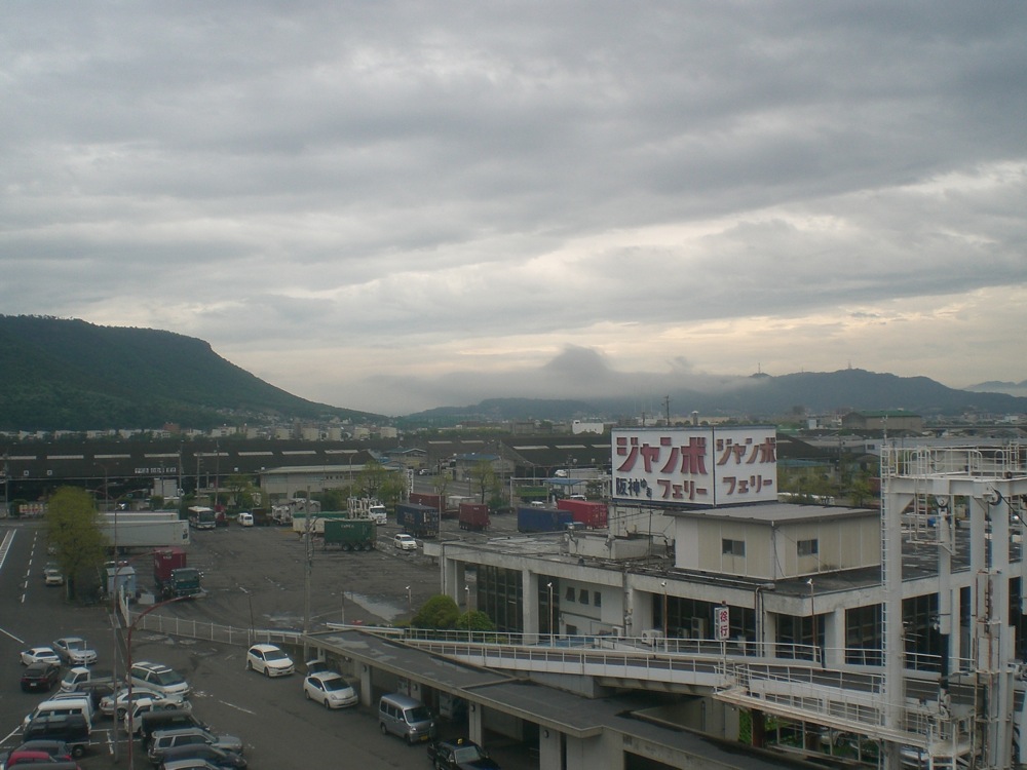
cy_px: 385
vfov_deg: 37.7
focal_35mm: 38
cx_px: 514
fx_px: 1127
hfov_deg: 49.0
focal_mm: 6.3
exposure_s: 1/320
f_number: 4.4
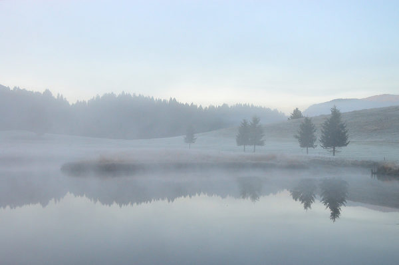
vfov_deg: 25.7
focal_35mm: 52
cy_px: 132
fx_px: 581
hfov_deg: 37.9
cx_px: 200
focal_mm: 35
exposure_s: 1/400
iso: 800
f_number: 7.1
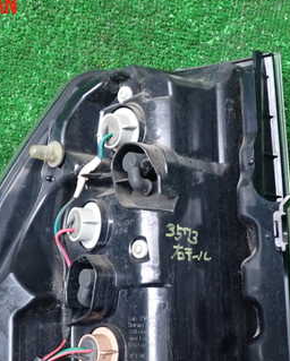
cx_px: 151
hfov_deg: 27.7
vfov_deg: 33.7
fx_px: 589
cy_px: 247
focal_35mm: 55
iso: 800
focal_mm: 5.4
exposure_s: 1/20
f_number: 2.3
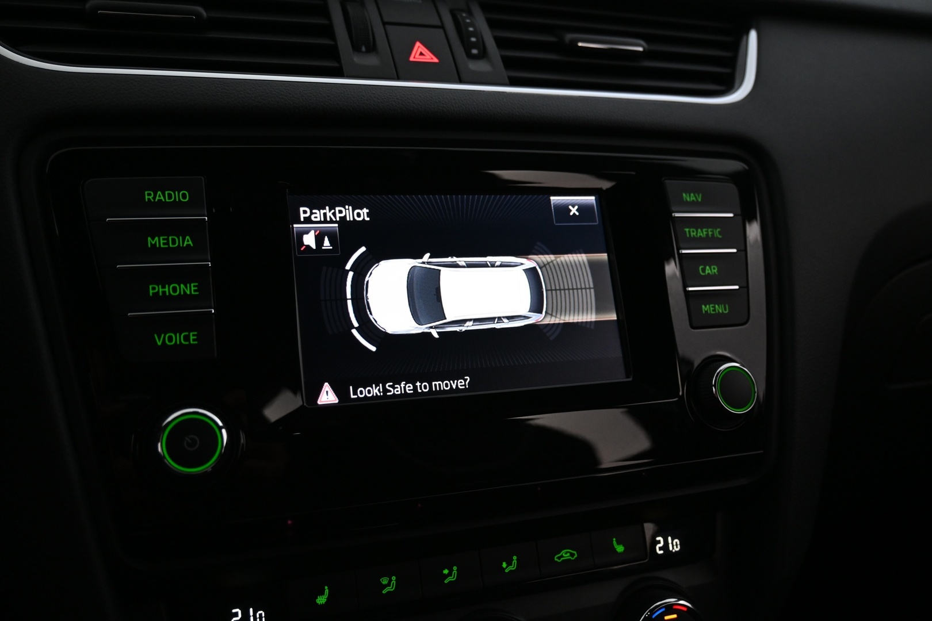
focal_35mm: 32
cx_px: 466
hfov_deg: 58.3
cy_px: 310
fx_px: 835
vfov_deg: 40.8
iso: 1250
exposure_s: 1/30
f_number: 4
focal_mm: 21.5
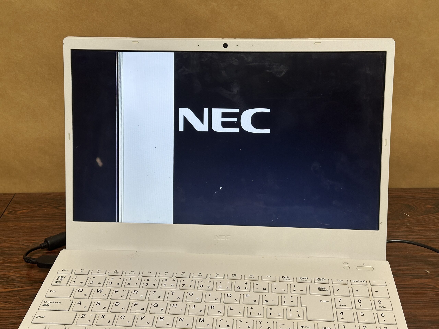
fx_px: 609
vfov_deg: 30.3
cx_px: 220
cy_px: 164
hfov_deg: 39.7
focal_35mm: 48
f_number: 1.78
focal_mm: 6.86
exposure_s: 1/50
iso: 100
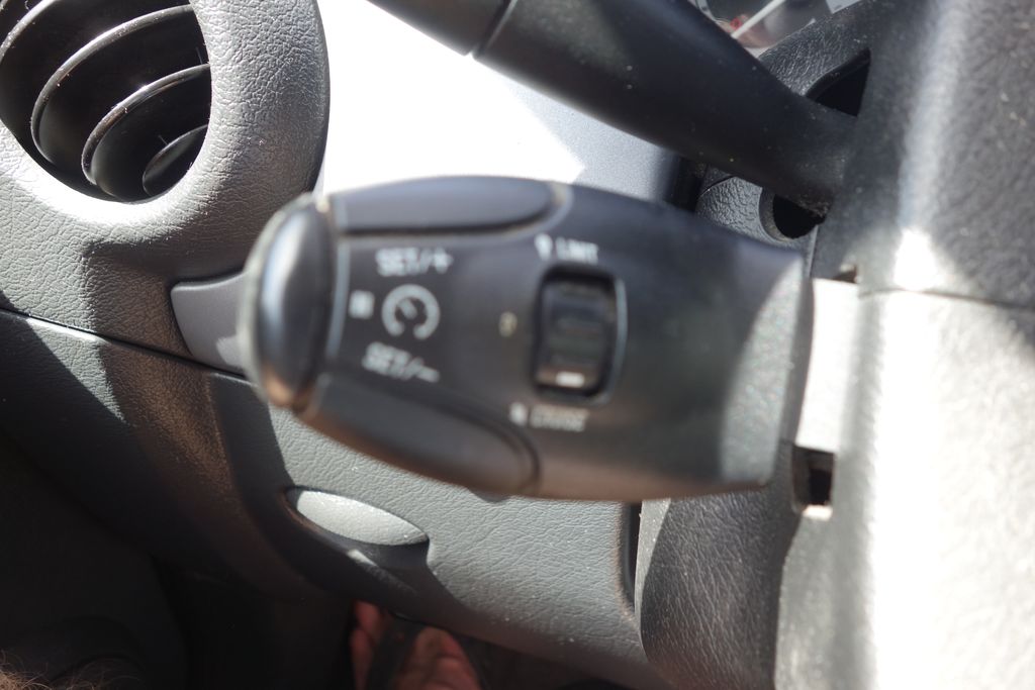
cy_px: 345
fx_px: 805
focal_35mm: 28
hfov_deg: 65.5
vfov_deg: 46.4
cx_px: 518
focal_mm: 10.4
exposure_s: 1/30
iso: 125
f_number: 4
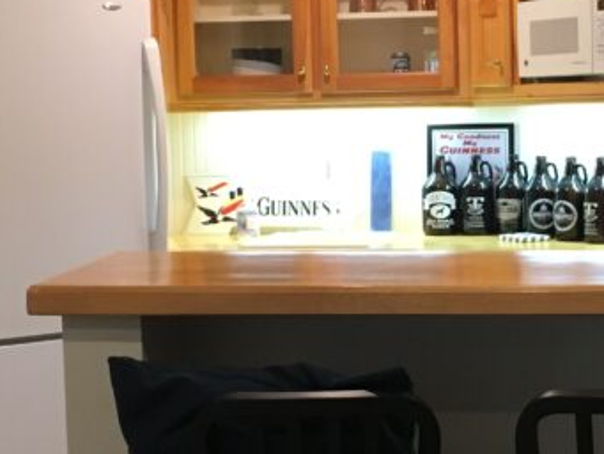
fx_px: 1519
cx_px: 492
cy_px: 229
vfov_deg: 17.0
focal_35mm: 87
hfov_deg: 22.2
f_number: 2.2
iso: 160
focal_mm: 4.15
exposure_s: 1/30
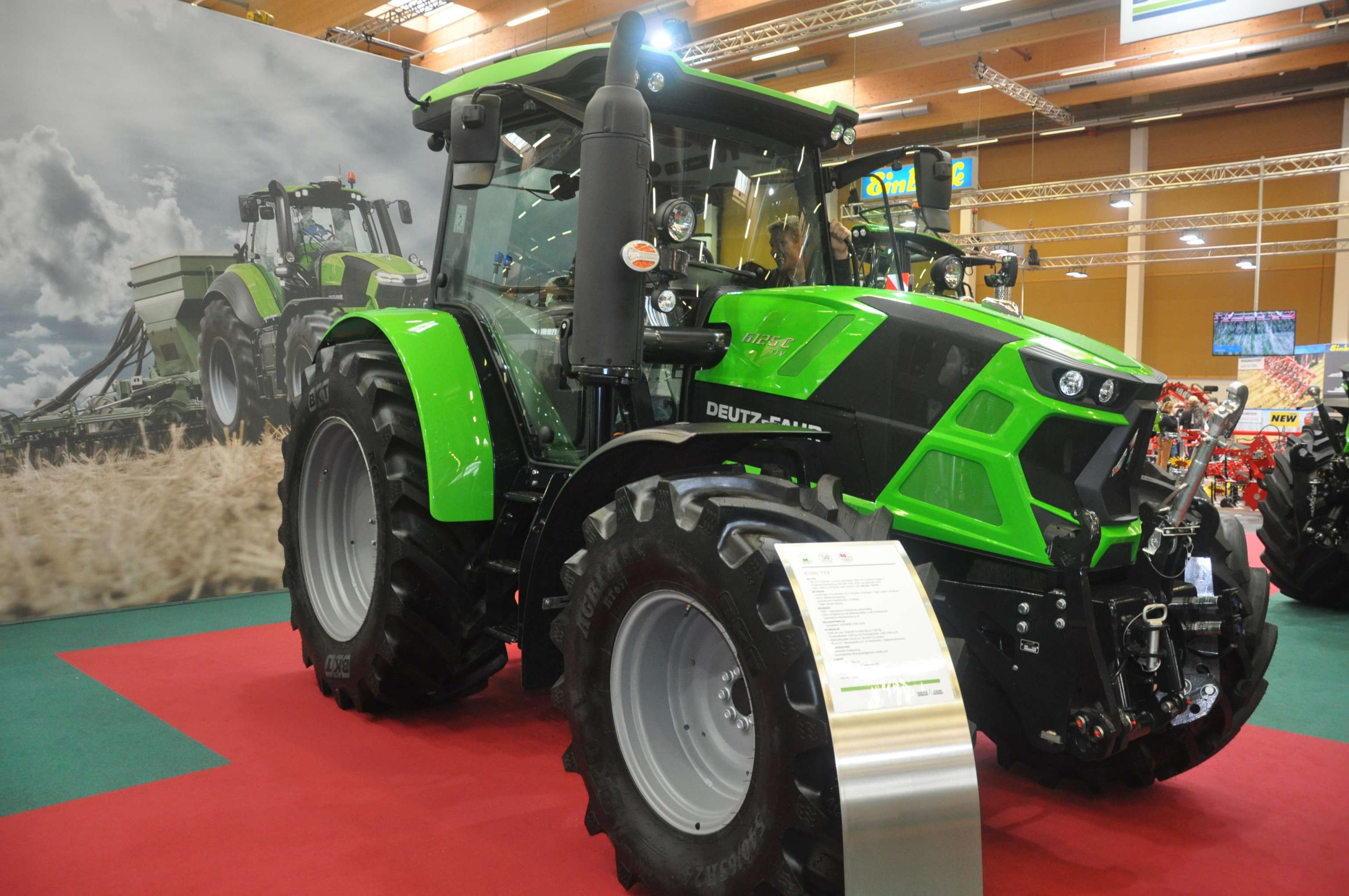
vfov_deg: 47.8
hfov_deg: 67.4
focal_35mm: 27
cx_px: 674
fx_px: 1010
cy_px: 448
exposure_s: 1/60
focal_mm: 18
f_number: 3.5
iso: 800
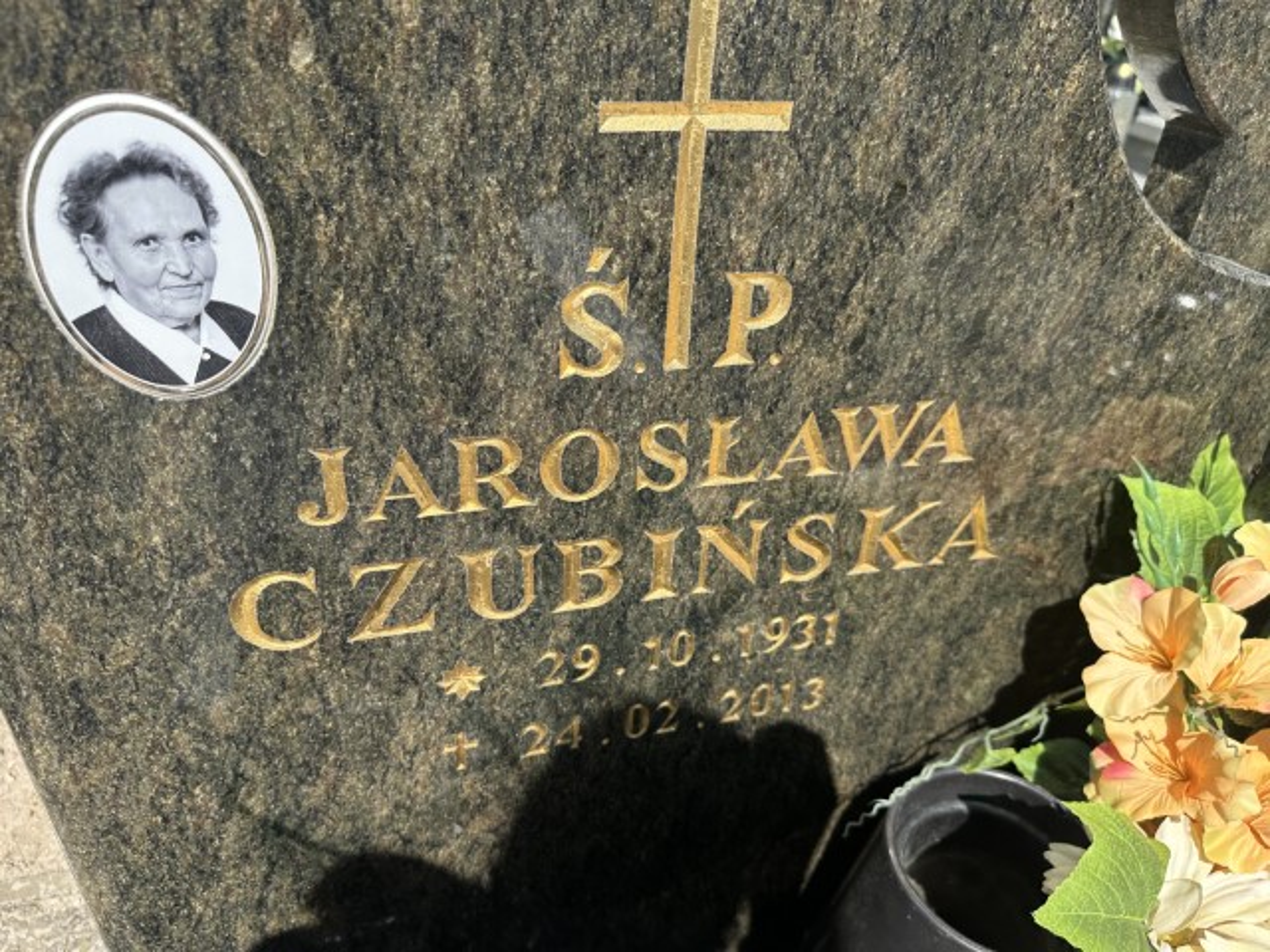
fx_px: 881
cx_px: 635
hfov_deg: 71.6
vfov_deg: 56.8
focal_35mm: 24
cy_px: 476
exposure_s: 1/5525
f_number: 1.78
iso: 80
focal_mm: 6.86
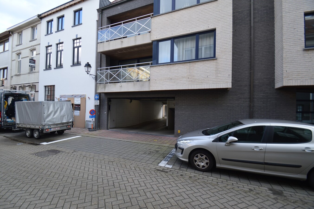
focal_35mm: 36
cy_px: 104
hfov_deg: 53.2
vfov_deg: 36.8
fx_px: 314
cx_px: 157
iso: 160
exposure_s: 1/125
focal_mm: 24
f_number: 5.6
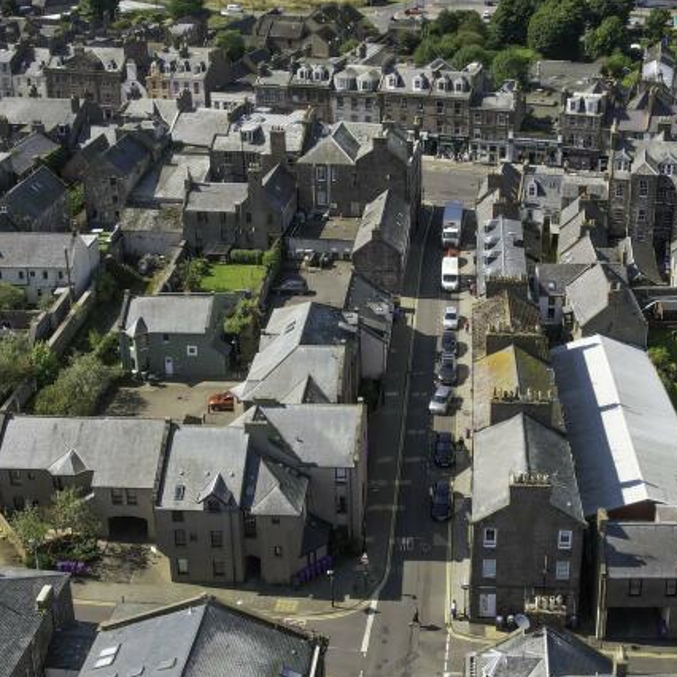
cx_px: 292
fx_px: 996
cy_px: 285
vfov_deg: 37.5
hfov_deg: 37.5
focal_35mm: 45
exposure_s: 1/180
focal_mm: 8.38
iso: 130
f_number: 2.8
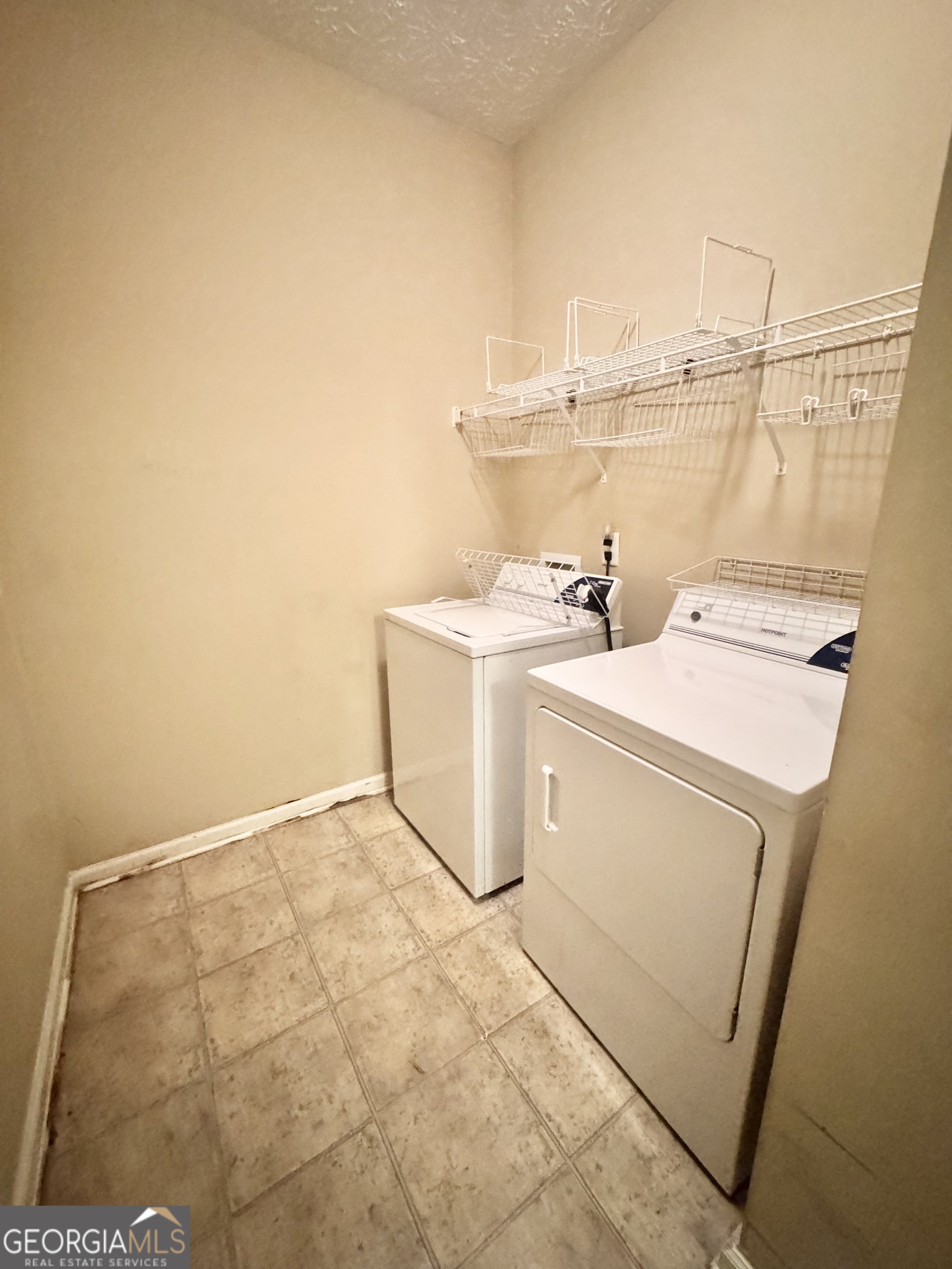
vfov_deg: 102.1
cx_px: 476
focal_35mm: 14
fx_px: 513
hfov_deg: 85.7
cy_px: 634
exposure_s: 1/40
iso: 1250
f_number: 2.2
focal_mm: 2.22
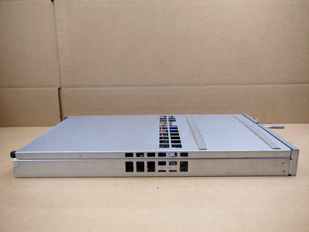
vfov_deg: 53.1
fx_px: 232
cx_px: 154
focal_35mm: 26
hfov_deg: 67.3
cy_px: 116
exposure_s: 1/120
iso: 50
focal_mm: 4.36
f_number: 1.8
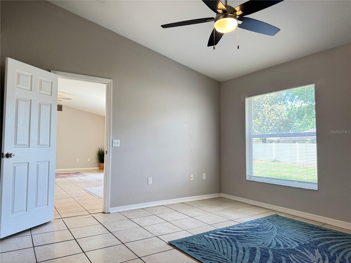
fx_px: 243
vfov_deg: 56.8
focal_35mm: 24
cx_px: 176
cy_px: 132
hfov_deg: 71.6
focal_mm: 6.76
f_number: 1.78
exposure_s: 1/120
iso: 200
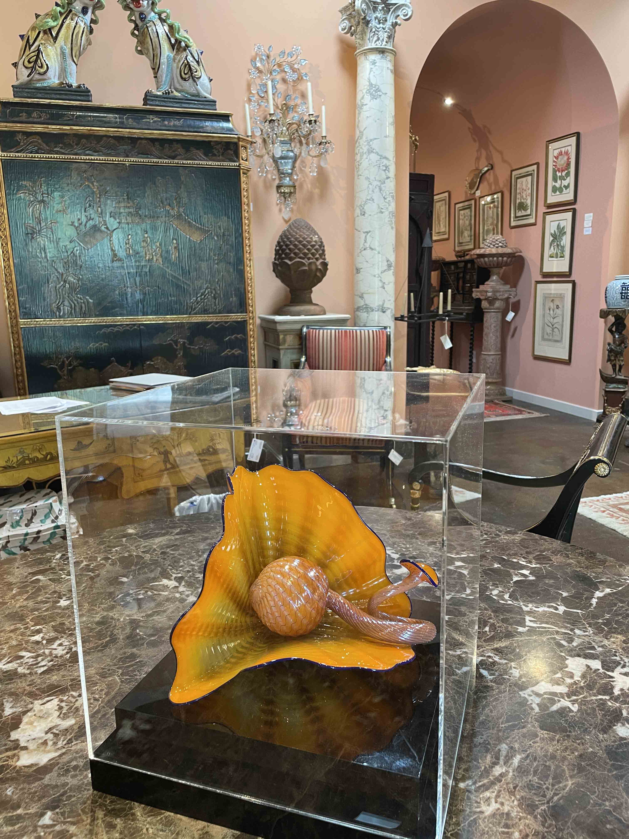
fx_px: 630
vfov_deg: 67.3
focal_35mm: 26
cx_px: 314
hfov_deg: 53.1
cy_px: 420
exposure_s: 1/60
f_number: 1.6
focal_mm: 4.2
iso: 160
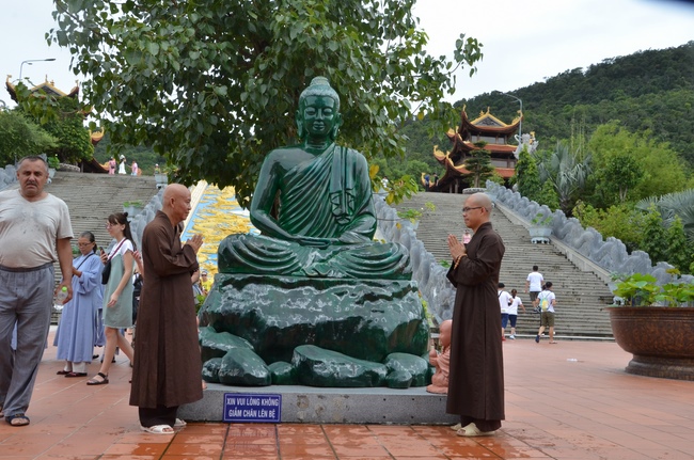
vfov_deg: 36.7
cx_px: 347
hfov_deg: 53.2
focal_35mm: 36
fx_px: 693
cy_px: 230
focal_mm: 24
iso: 1000
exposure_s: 1/640
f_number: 13
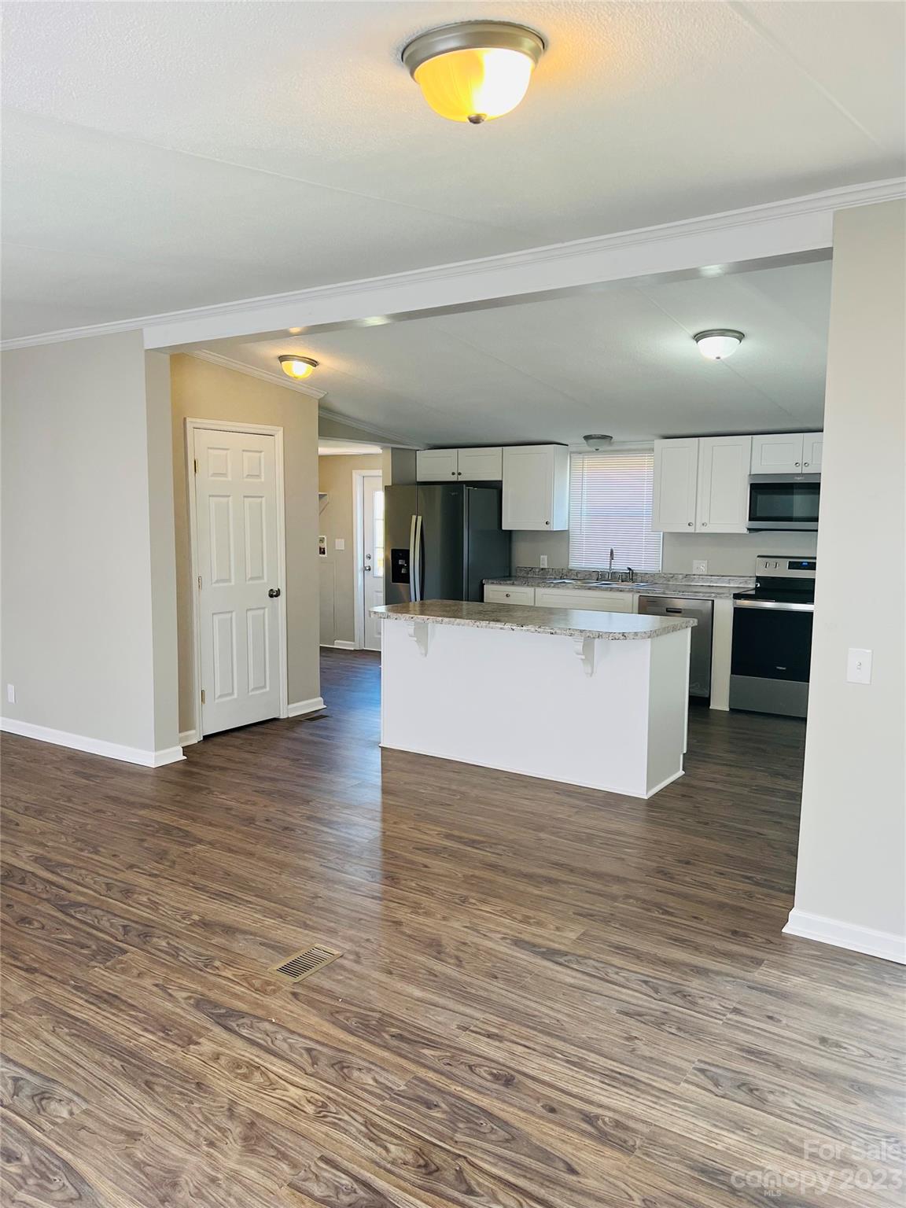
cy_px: 604
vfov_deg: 67.3
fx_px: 907
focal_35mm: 26
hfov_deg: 53.1
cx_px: 453
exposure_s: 1/120
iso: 80
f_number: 1.5
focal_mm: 5.7
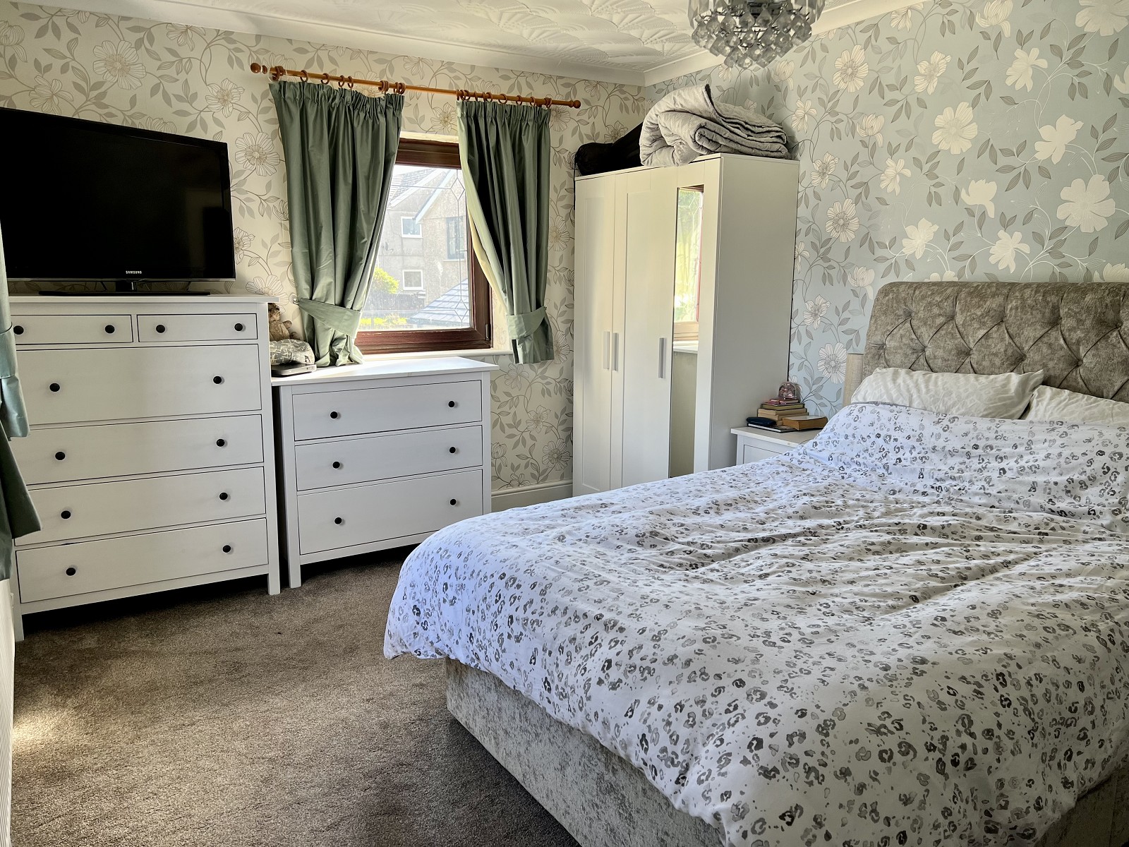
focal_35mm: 26
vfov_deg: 53.1
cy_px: 424
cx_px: 564
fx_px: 848
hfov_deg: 67.3
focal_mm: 5.7
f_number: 1.5
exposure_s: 1/157
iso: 64
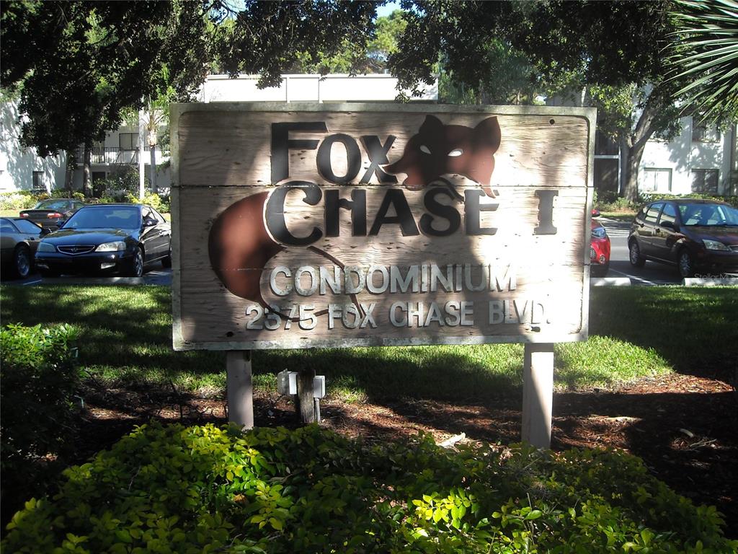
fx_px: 746
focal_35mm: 35
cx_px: 369
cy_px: 277
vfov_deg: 40.7
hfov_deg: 52.6
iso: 64
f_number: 2.8
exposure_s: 1/250
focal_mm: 5.7
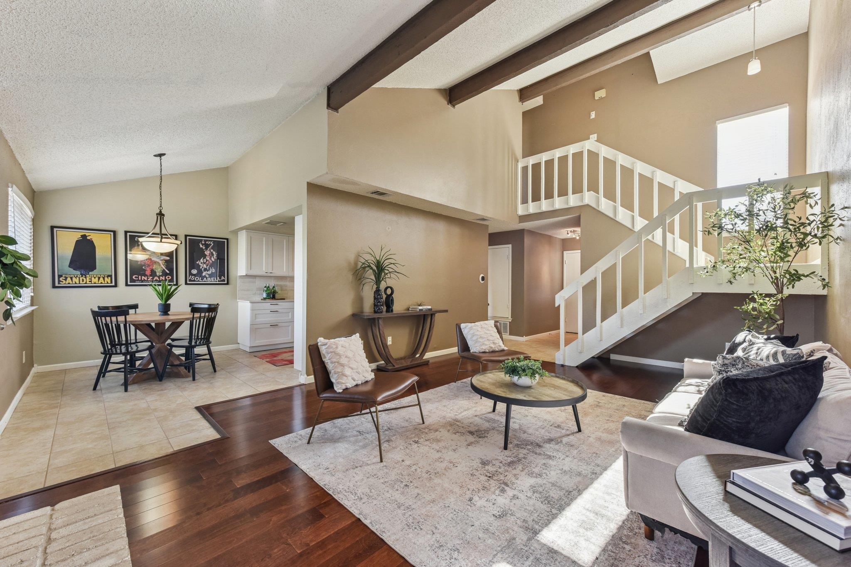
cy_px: 284
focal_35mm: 14
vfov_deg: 81.2
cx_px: 426
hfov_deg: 104.2
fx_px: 331
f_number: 8
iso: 560
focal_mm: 14
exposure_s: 1/15
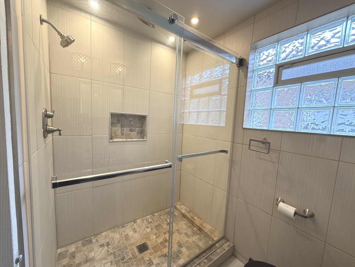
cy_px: 134
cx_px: 178
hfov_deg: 102.1
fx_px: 144
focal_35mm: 14
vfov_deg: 85.7
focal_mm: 2.22
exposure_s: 1/120
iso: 160
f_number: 2.2
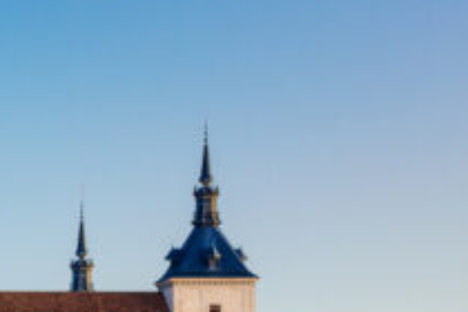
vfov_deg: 3.1
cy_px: 637
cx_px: -392
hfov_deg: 4.7
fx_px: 5694
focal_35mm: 438
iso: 100
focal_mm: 102
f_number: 7.1
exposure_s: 30
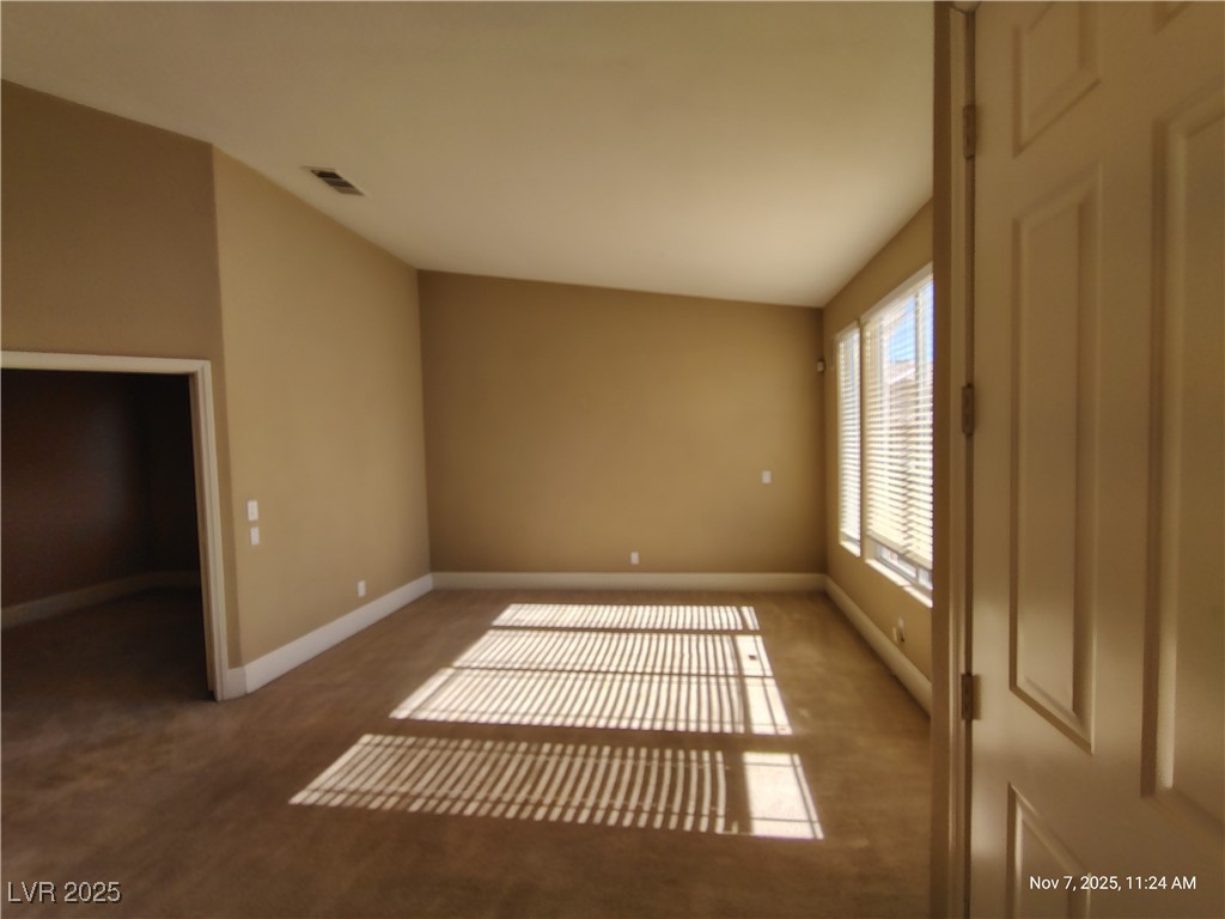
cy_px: 460
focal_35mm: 16
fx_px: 566
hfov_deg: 94.5
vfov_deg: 78.1
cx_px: 612
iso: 100
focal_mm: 2.13
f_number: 2.2
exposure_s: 1/349
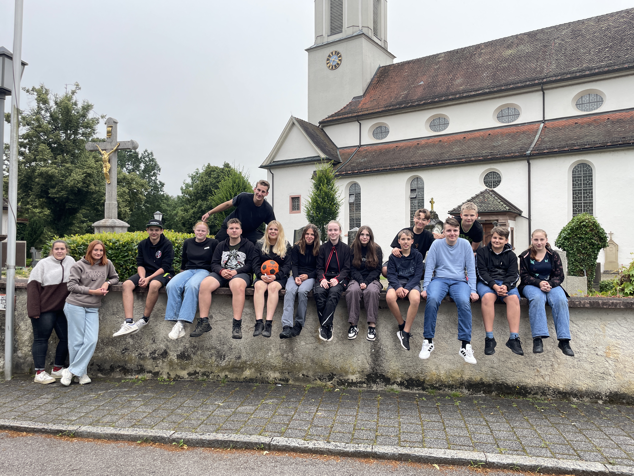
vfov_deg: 53.1
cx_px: 317
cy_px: 238
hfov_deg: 67.3
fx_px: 476
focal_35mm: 26
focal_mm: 4.2
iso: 32
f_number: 1.6
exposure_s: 1/191
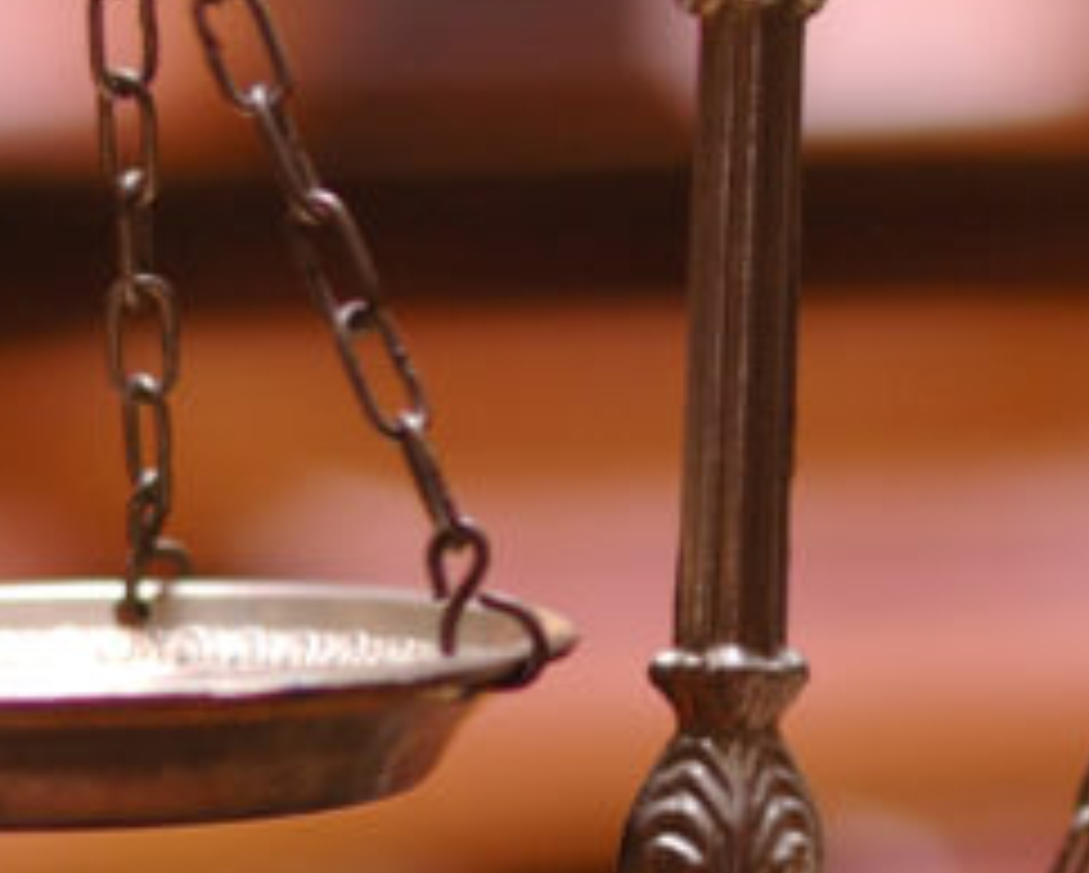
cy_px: 461
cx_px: 1746
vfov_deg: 5.2
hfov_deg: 6.4
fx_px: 9580
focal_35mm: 297
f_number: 2.2
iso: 200
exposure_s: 1/60
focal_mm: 50
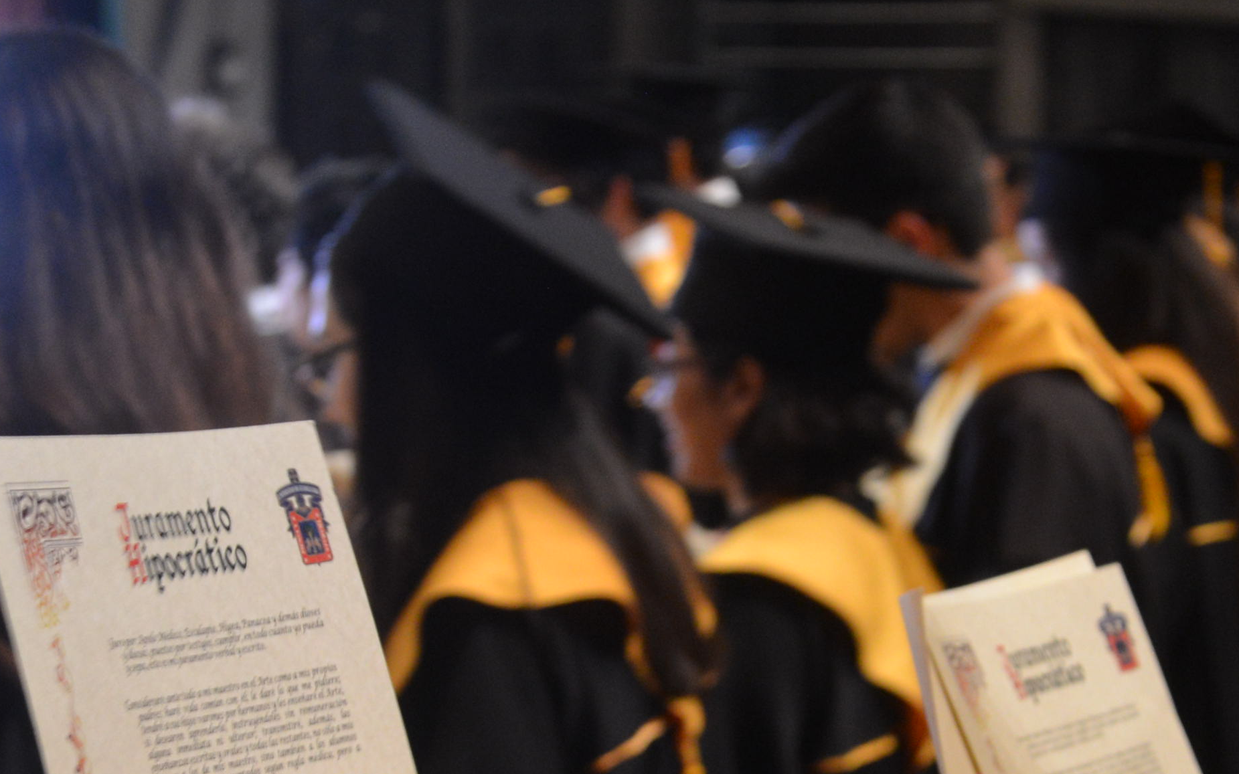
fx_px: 3917
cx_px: 687
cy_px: 586
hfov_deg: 18.0
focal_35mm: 116
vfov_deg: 11.3
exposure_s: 1/10
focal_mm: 35
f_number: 4
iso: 1600
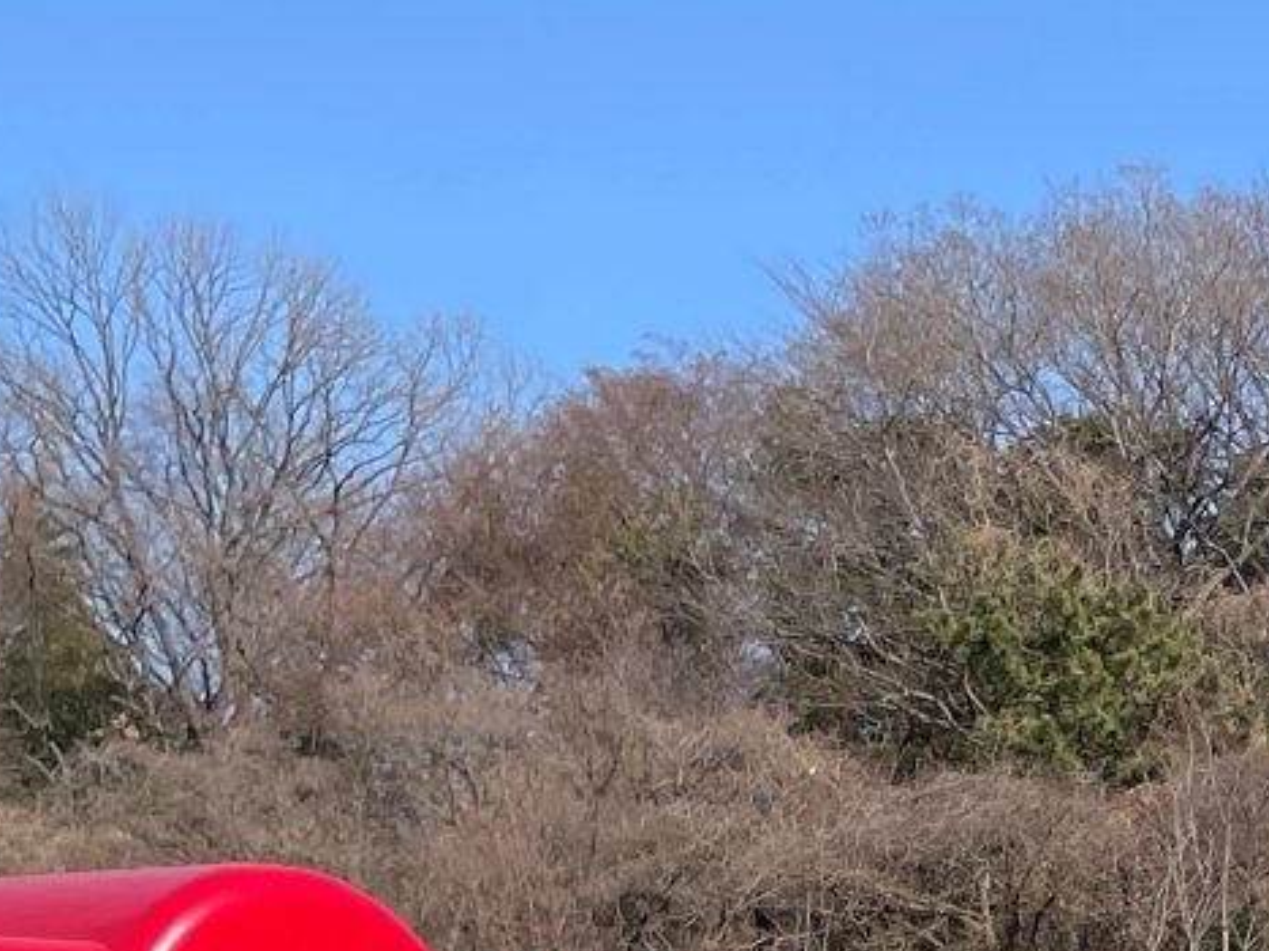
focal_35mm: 107
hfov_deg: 15.9
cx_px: 2220
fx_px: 3922
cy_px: 1734
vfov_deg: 12.6
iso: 32
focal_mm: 4.2
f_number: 1.6
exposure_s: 1/2747
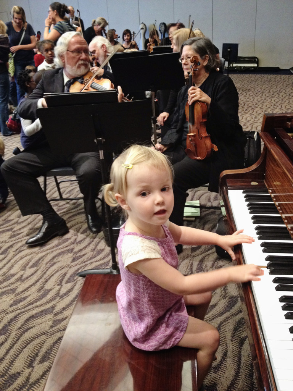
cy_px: 196
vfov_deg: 52.6
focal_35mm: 35
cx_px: 146
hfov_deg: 40.7
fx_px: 395
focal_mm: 4.28
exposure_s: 1/20
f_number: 2.4
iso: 250
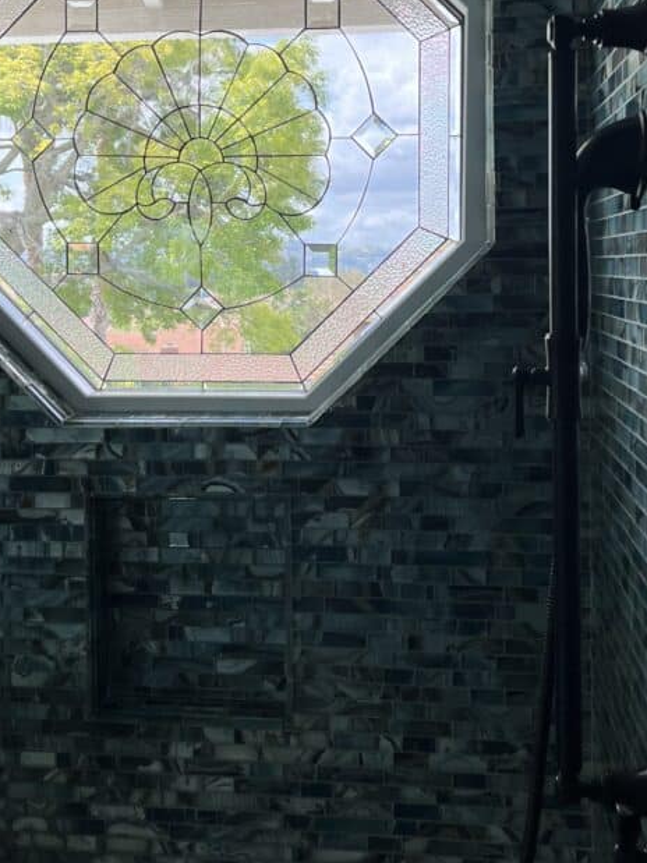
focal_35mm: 43
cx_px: 290
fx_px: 1072
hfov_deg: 33.6
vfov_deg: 43.2
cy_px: 284
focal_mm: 5.7
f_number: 1.5
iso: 50
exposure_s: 1/873
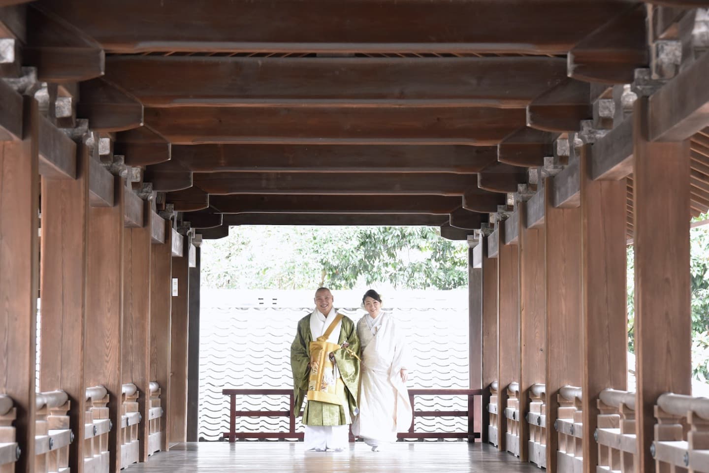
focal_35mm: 140
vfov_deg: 9.8
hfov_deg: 14.6
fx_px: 2758
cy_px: 236
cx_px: 354
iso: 4000
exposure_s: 1/80
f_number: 5.6
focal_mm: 140
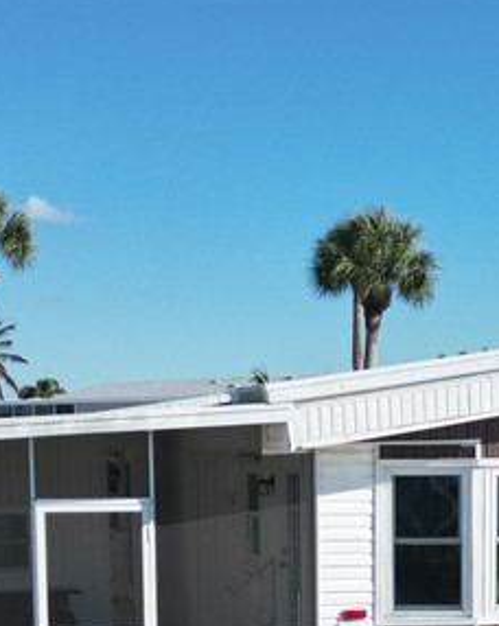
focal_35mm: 84
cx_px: 407
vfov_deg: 21.9
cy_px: 635
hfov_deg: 18.1
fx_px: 1554
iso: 150
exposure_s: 1/4000
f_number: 1.7
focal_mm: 6.72
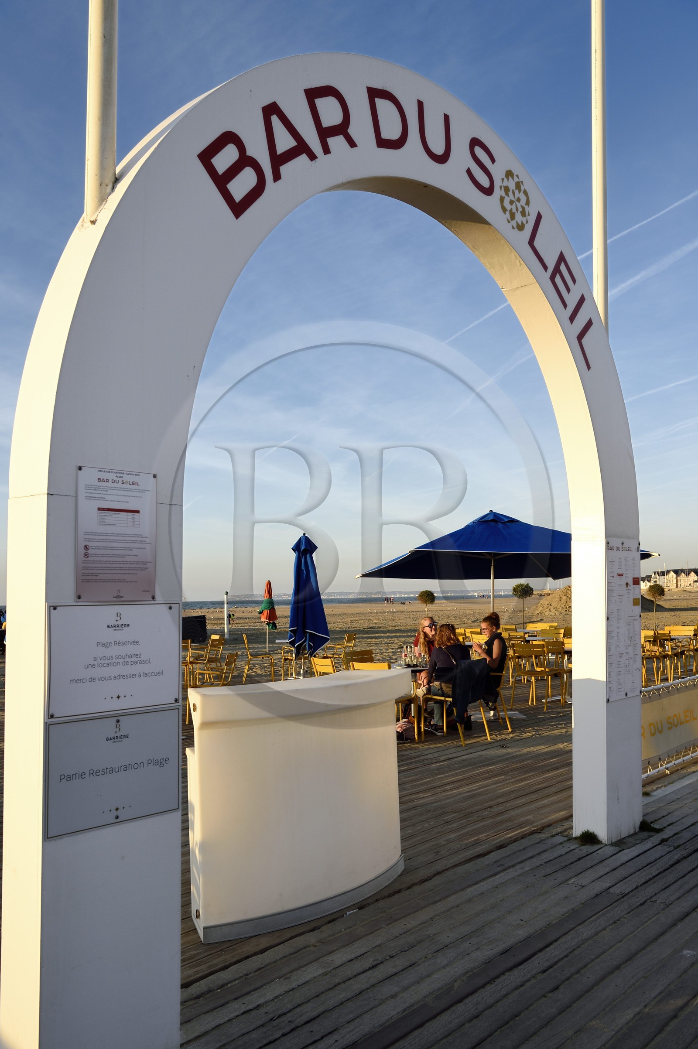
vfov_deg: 58.8
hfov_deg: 41.1
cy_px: 524
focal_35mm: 32
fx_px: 932
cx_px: 349
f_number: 10
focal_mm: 32
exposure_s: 1/250
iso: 200
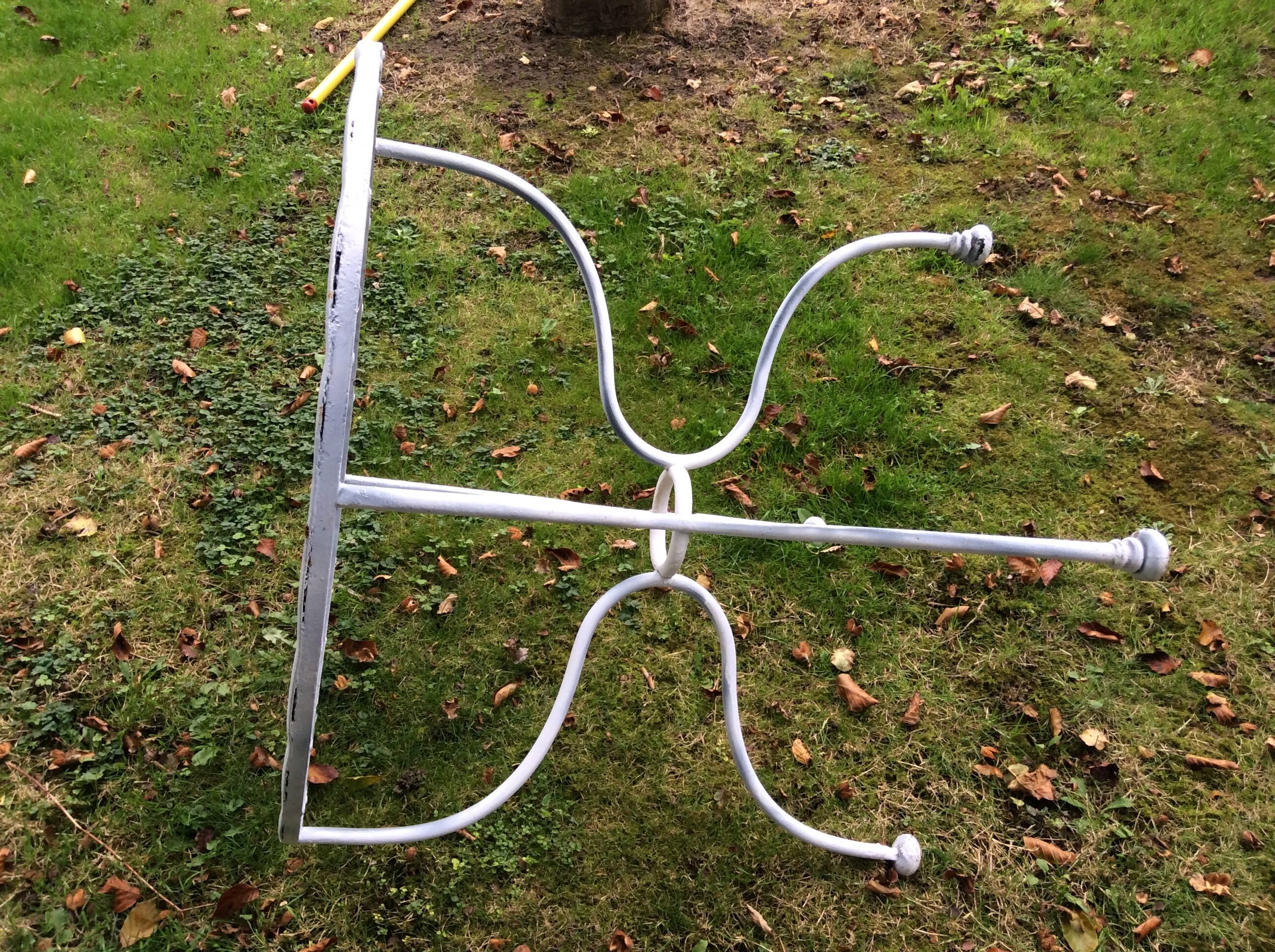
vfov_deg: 44.1
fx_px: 1177
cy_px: 476
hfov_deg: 56.9
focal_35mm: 32
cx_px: 638
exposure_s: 1/100
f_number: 2.4
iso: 40
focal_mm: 3.3
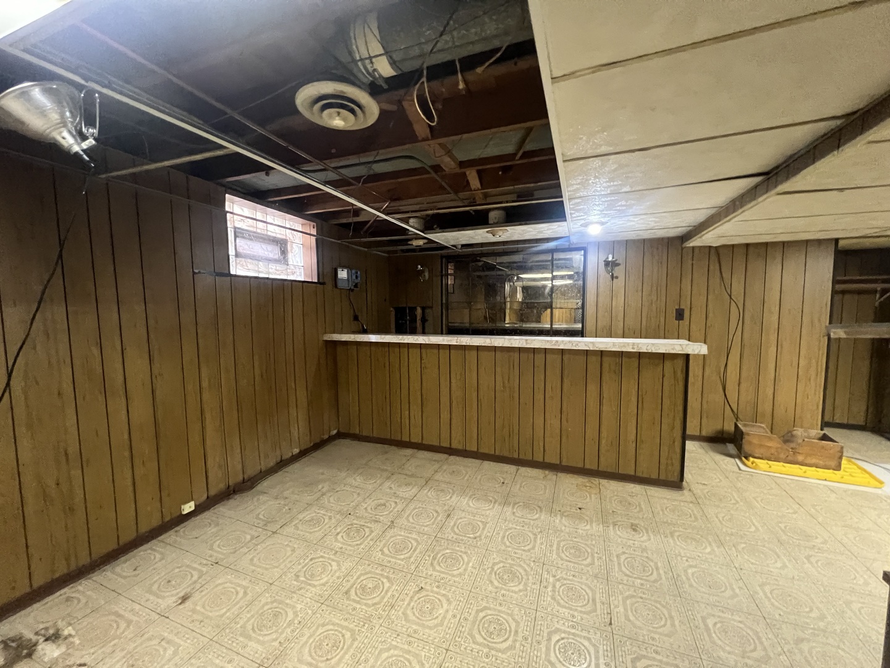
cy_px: 334
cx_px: 445
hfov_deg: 106.2
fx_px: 334
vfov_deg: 89.9
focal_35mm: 13
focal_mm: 1.57
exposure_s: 1/40
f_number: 1.8
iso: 800
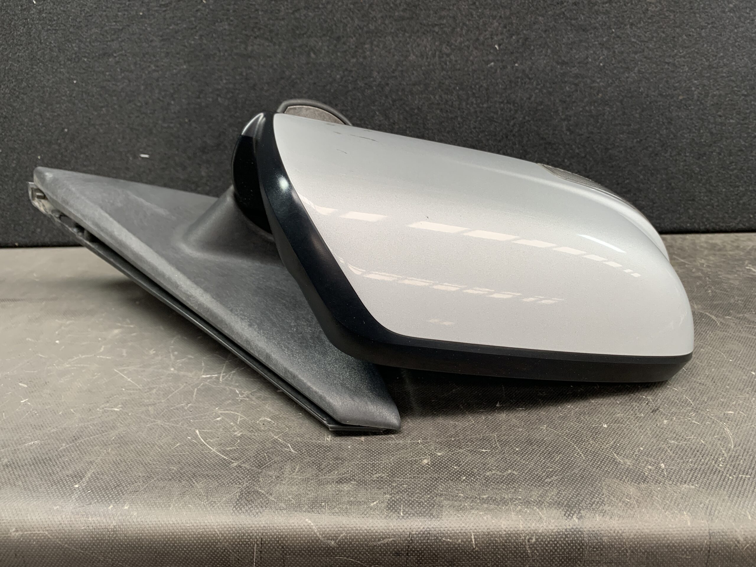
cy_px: 284
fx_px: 568
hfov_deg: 67.3
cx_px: 378
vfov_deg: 53.1
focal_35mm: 26
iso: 40
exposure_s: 1/122
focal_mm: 4.25
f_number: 1.8
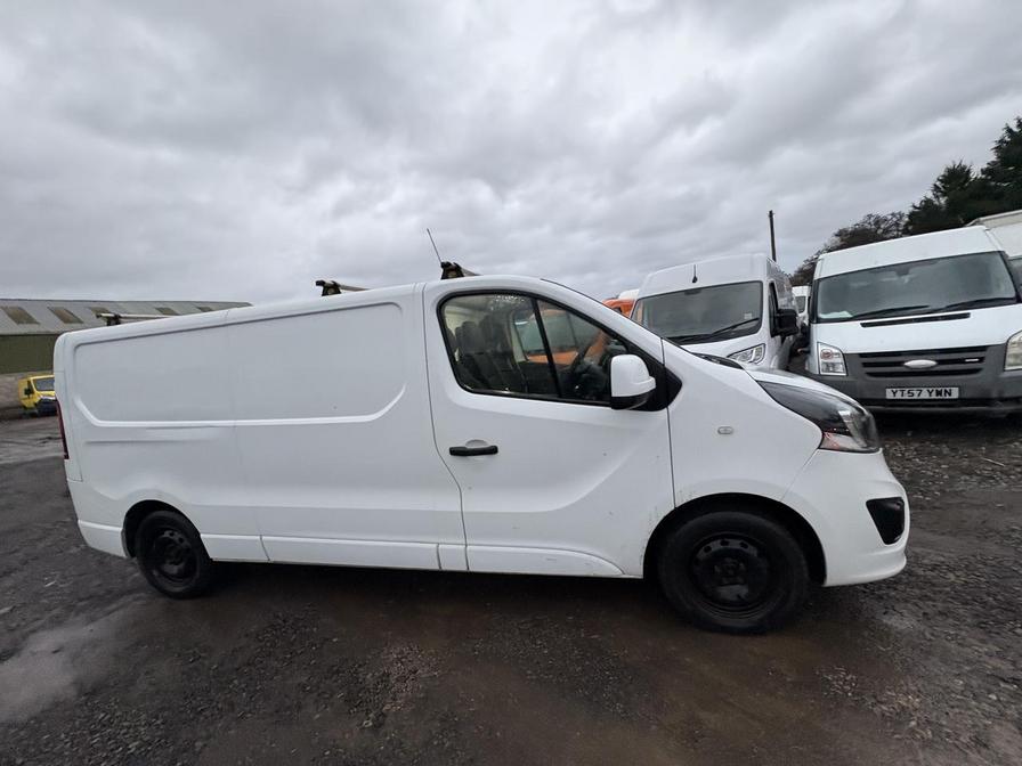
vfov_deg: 85.7
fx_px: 413
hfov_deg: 102.1
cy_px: 383
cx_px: 511
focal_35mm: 14
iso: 250
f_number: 2.2
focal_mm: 2.22
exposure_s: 1/89
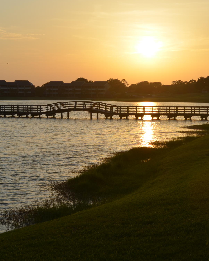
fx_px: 626
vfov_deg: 23.6
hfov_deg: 18.8
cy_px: 107
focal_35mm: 81
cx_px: 169
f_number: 9
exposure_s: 1/320
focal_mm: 29
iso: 100
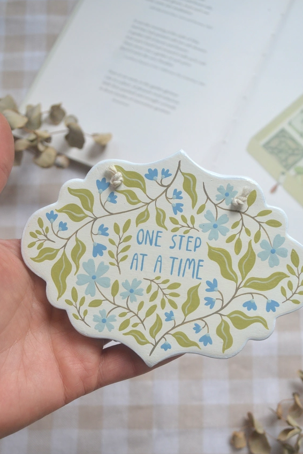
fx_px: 530
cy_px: 263
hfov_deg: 31.9
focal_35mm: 42
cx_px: 170
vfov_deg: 46.2
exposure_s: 1/125
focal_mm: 24
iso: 400
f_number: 5.6
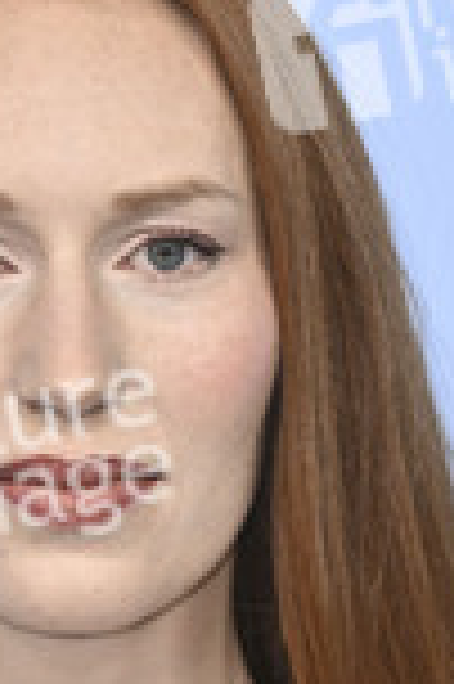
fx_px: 6332
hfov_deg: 4.1
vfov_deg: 6.2
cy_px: 702
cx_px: 72
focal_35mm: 334
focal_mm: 85
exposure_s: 1/320
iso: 1600
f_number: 6.3
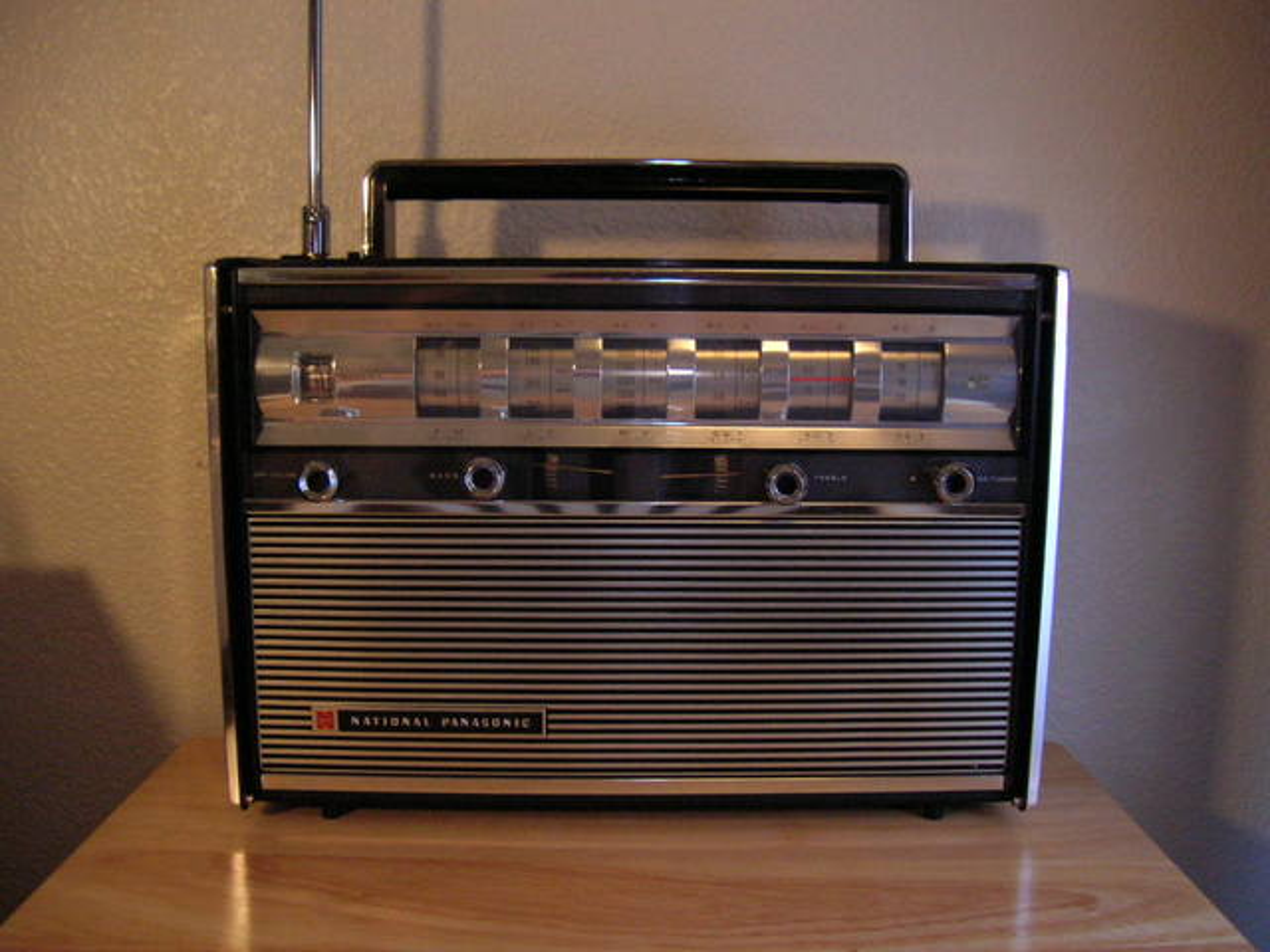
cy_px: 476
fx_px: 1247
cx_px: 635
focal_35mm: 34
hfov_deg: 54.0
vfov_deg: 41.8
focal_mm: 5.7
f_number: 2.9
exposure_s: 1/60.1
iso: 200
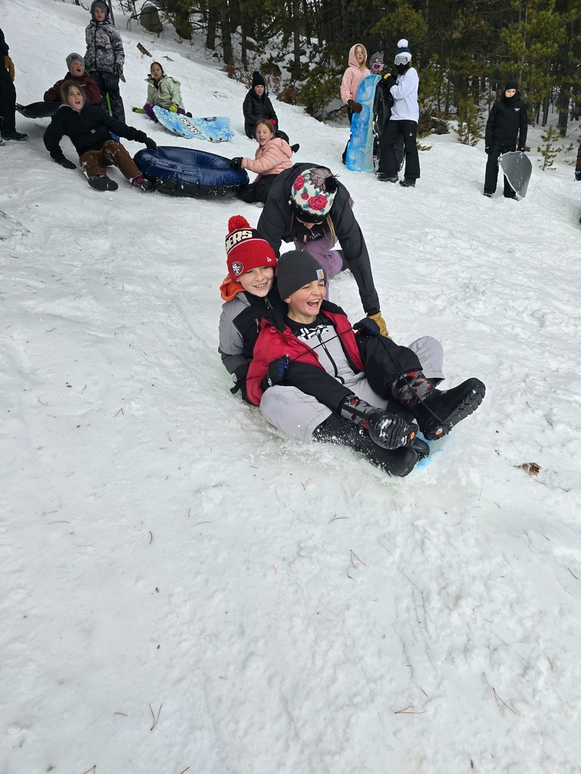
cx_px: 290
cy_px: 387
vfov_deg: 73.9
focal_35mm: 23
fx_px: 515
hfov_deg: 58.9
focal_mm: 6.3
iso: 12
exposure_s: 1/337
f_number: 1.7
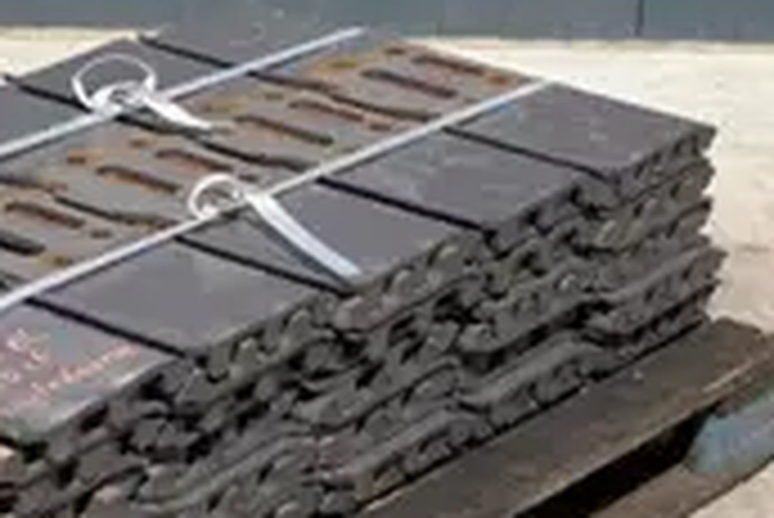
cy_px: 455
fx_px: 3249
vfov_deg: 9.1
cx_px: 248
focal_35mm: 151
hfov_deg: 13.6
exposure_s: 1/1712
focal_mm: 6
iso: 20
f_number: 2
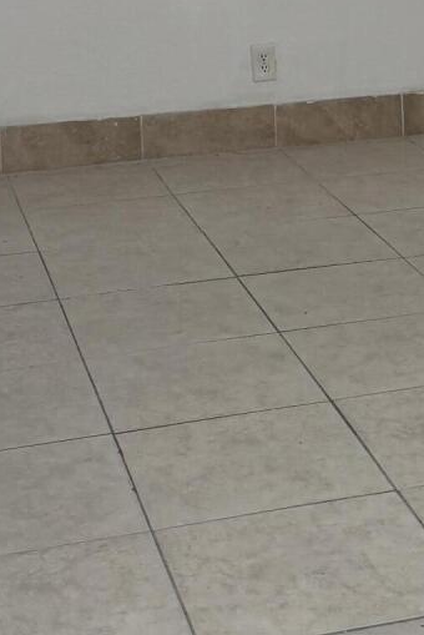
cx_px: 424
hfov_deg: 13.8
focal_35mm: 98
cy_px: -64
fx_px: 1729
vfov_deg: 19.9
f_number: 1.78
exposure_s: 1/121
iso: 125
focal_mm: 6.76
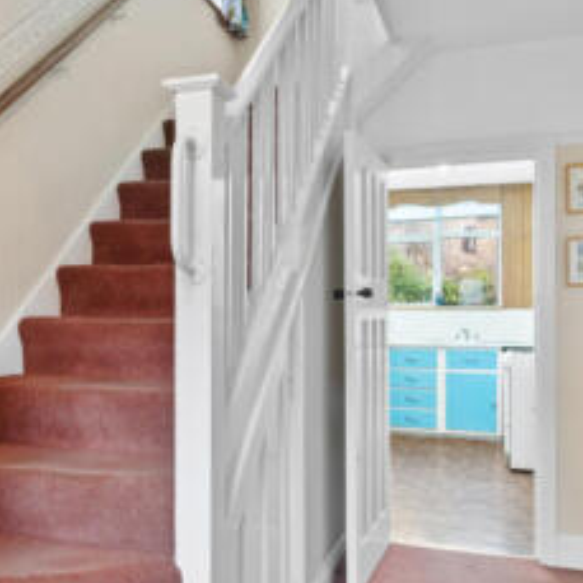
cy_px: 331
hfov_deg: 48.2
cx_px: 242
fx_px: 648
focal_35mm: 34
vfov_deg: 48.3
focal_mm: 14
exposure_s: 4
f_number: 16
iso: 200
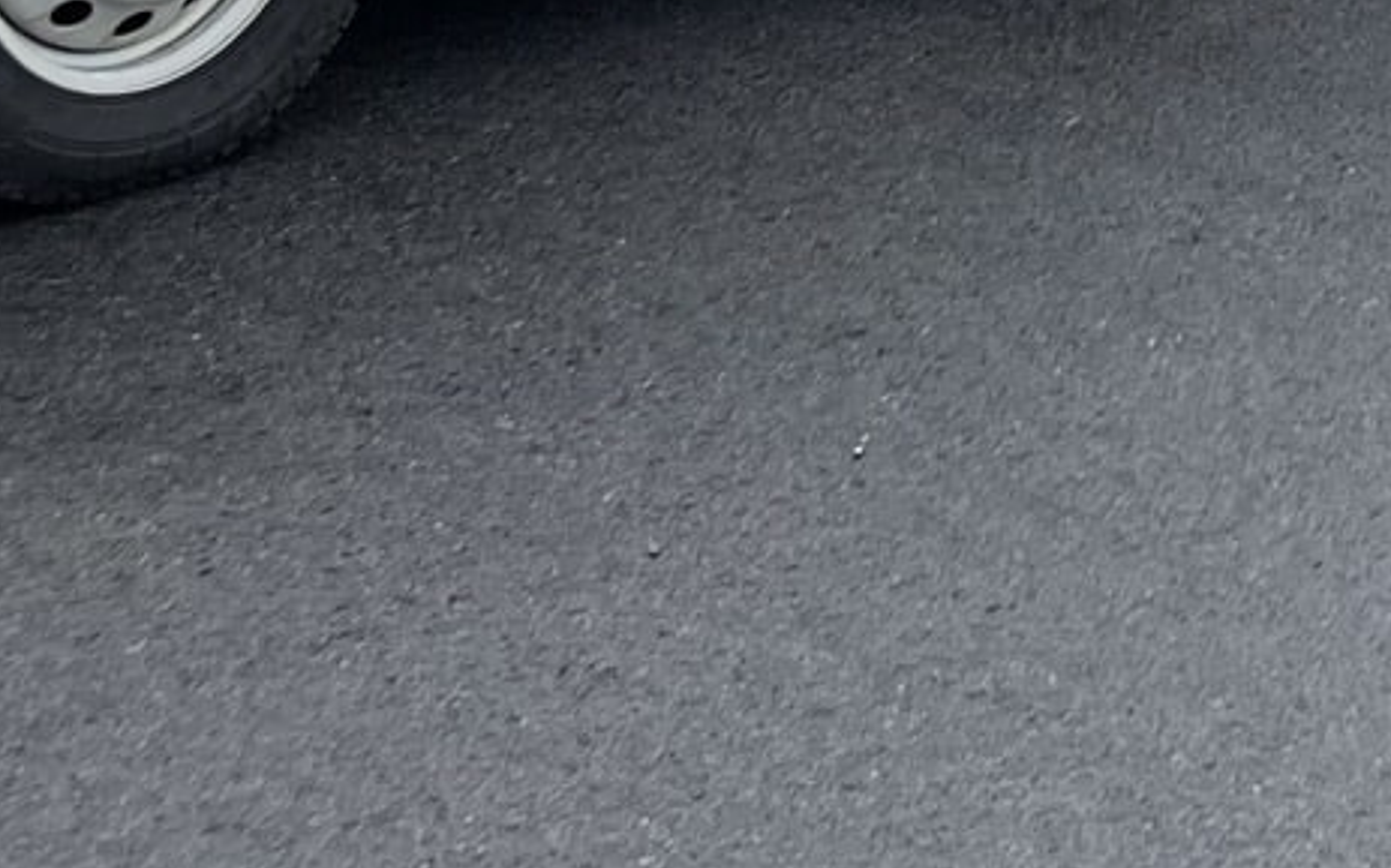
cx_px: 1971
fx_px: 4623
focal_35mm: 122
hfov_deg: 15.9
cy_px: -1141
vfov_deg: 9.6
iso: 32
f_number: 1.6
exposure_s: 1/2959
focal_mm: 4.2
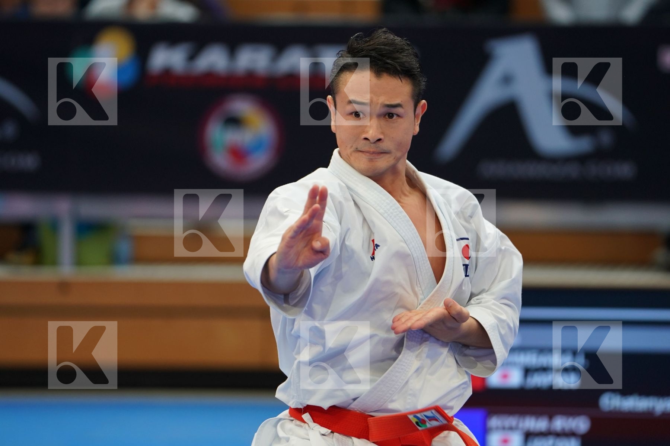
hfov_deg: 6.9
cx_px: 335
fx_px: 5583
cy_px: 223
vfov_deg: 4.6
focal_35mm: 300
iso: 800
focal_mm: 200
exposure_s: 1/500
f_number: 2.8
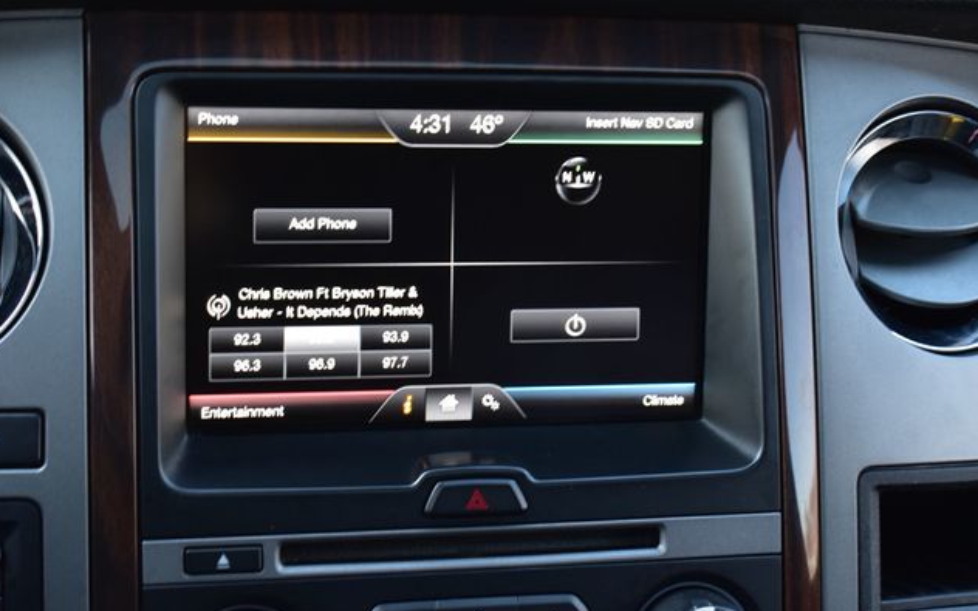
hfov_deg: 31.5
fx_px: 1732
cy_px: 303
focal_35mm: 65
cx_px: 486
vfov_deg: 20.0
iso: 640
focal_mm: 42
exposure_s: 1/15
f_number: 6.3
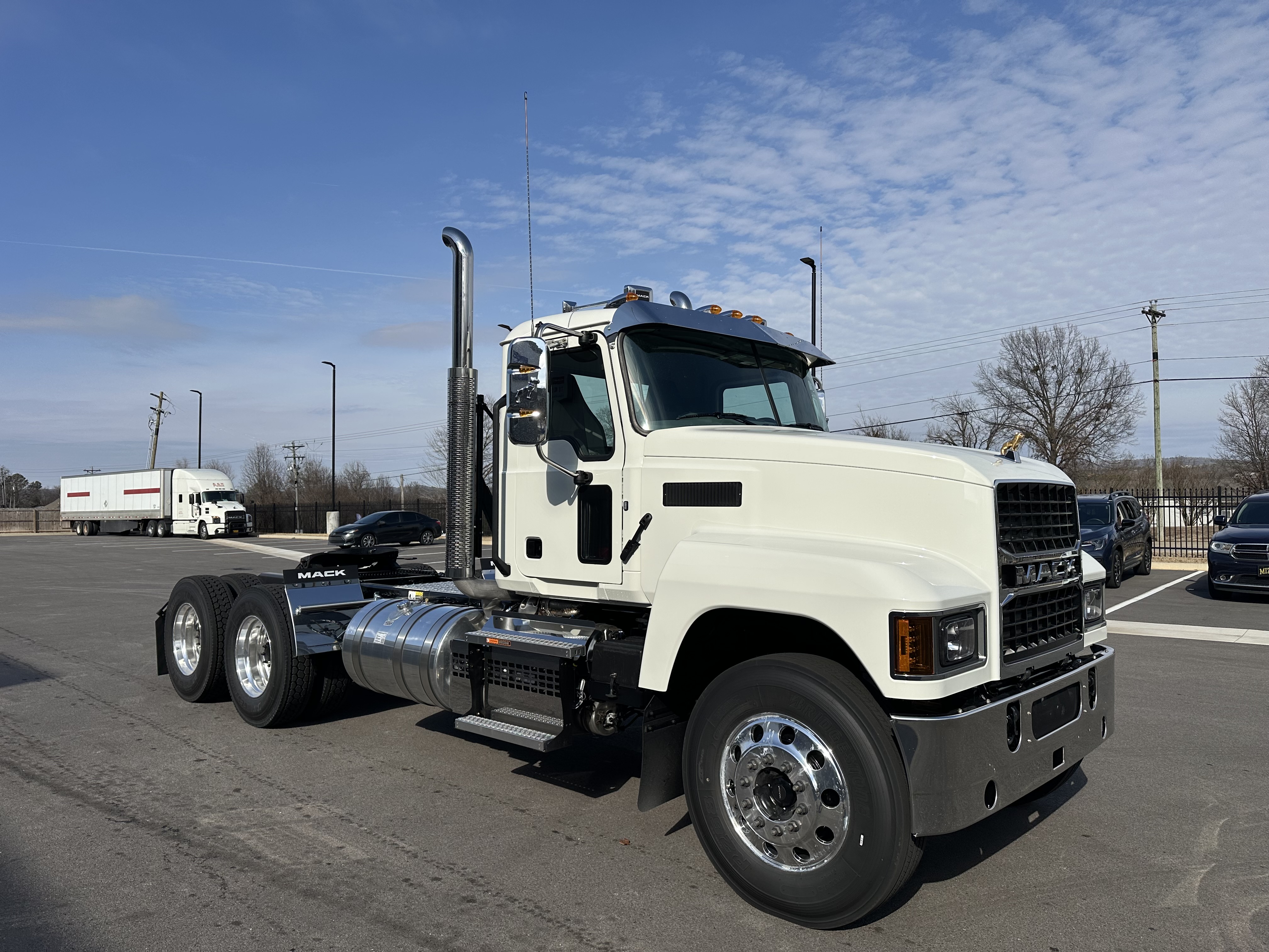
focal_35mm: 24
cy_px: 476
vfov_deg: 56.8
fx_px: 880
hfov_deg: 71.6
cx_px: 634
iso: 80
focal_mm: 6.86
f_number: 1.78
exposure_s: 1/8197
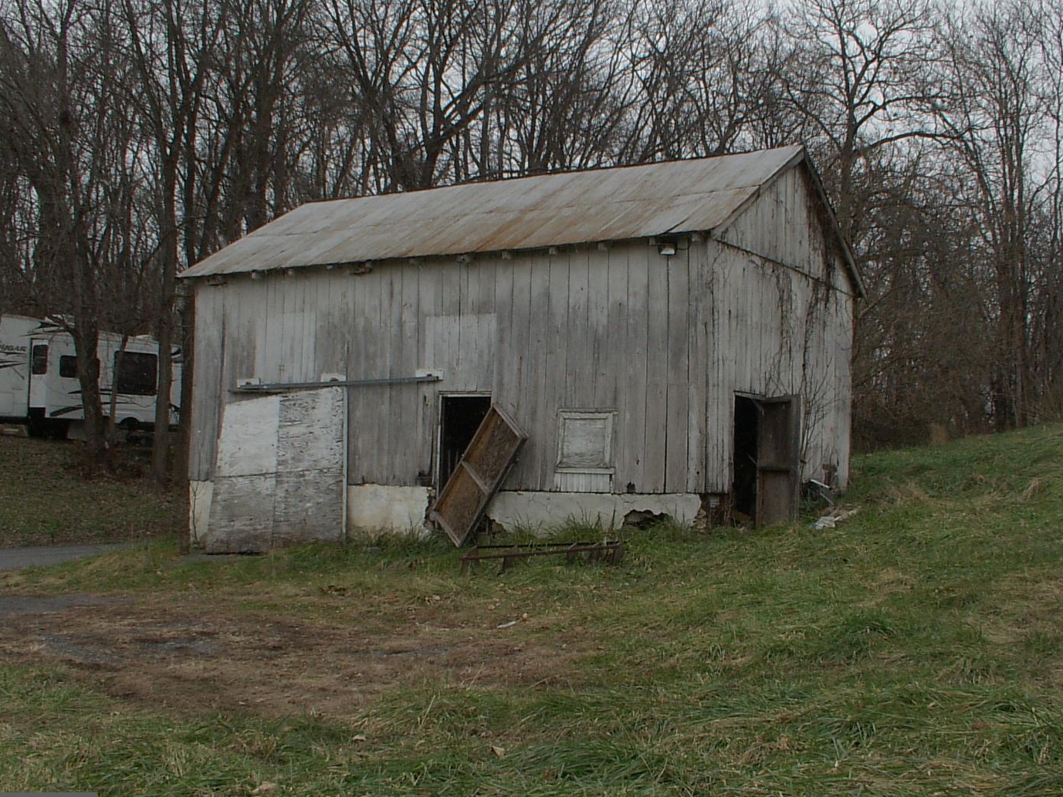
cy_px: 379
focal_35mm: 43
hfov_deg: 43.8
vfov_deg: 33.6
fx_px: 1321
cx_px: 564
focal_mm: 5.8
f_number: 5.6
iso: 100
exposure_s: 1/125
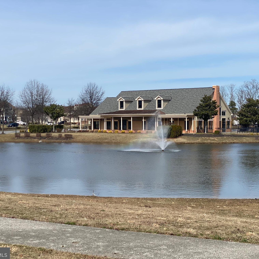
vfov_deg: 27.7
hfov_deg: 27.7
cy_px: 130
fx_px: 525
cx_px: 142
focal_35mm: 62
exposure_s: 1/2660
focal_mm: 6
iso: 20
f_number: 2
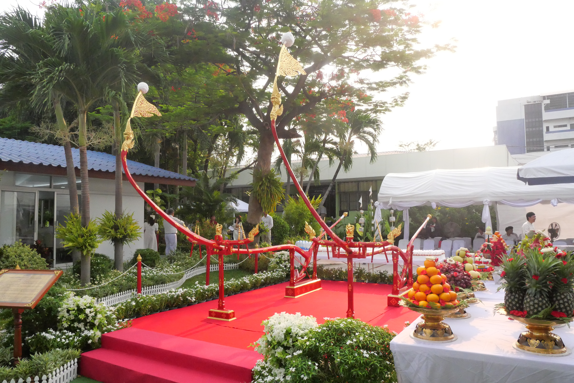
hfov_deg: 73.7
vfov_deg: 53.2
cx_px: 287
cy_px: 192
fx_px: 383
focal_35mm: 24
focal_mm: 12
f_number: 7.1
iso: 4000
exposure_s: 1/4000
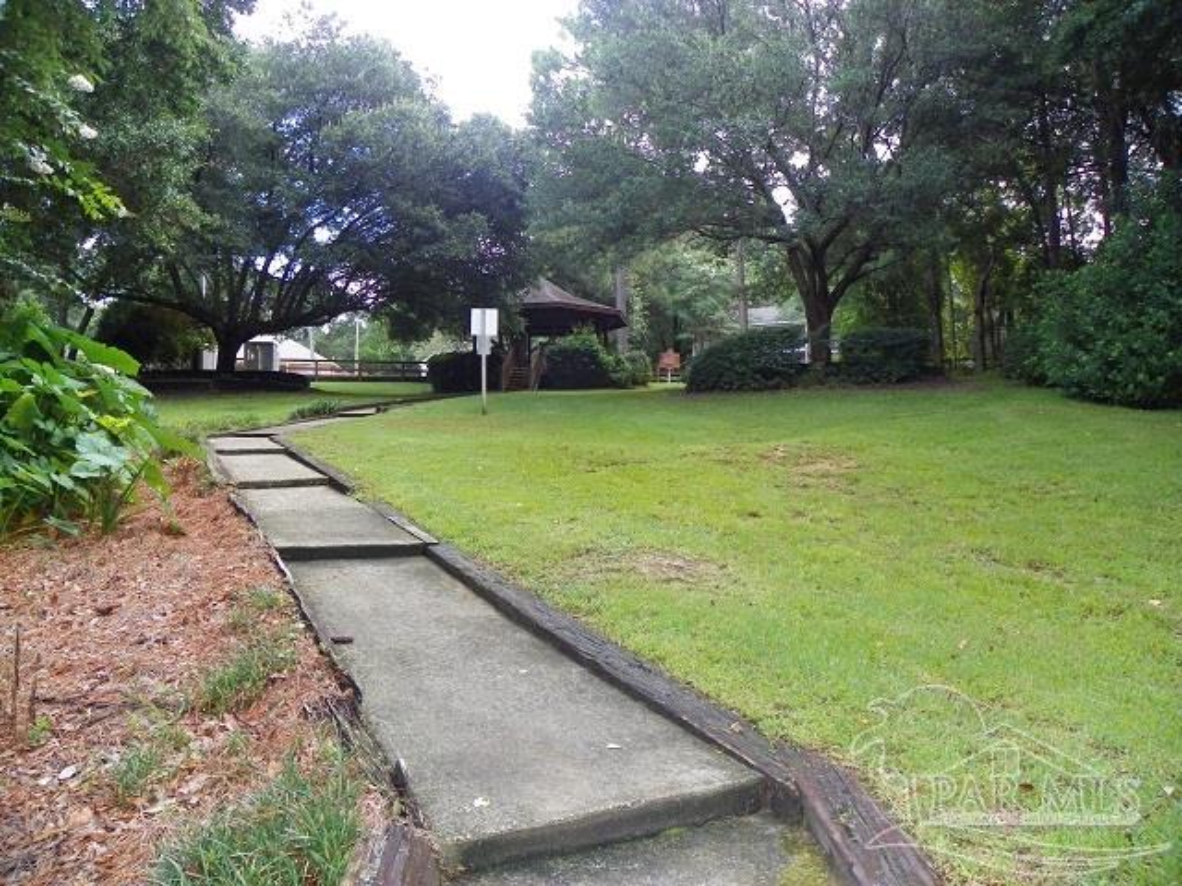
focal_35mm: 26
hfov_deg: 67.3
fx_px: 888
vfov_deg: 53.1
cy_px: 443
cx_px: 591
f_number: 2.8
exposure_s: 1/125
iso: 125
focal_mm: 4.6
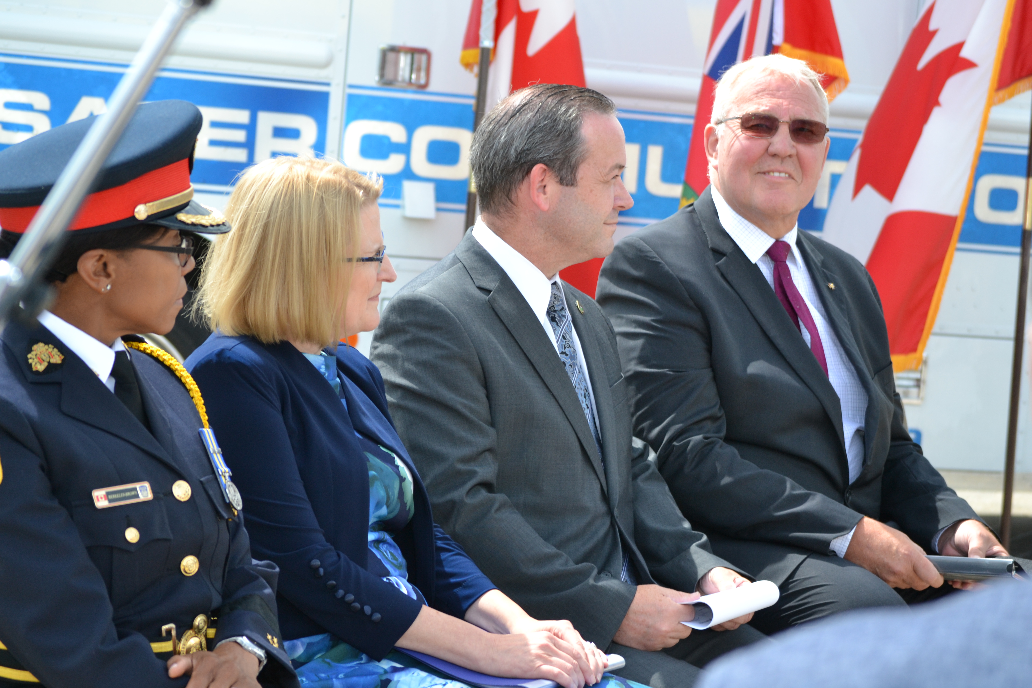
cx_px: 516
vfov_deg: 9.1
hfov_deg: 13.7
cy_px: 344
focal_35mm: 150
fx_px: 4300
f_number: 5.6
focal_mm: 100
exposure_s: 1/125
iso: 360
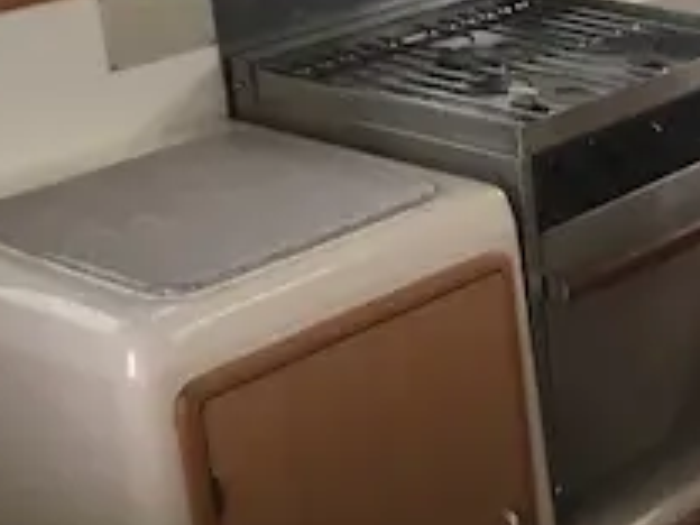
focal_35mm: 86
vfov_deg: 17.1
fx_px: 1739
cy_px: 158
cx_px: 919
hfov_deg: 20.7
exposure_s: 1/45
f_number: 1.8
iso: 50
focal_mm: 3.99
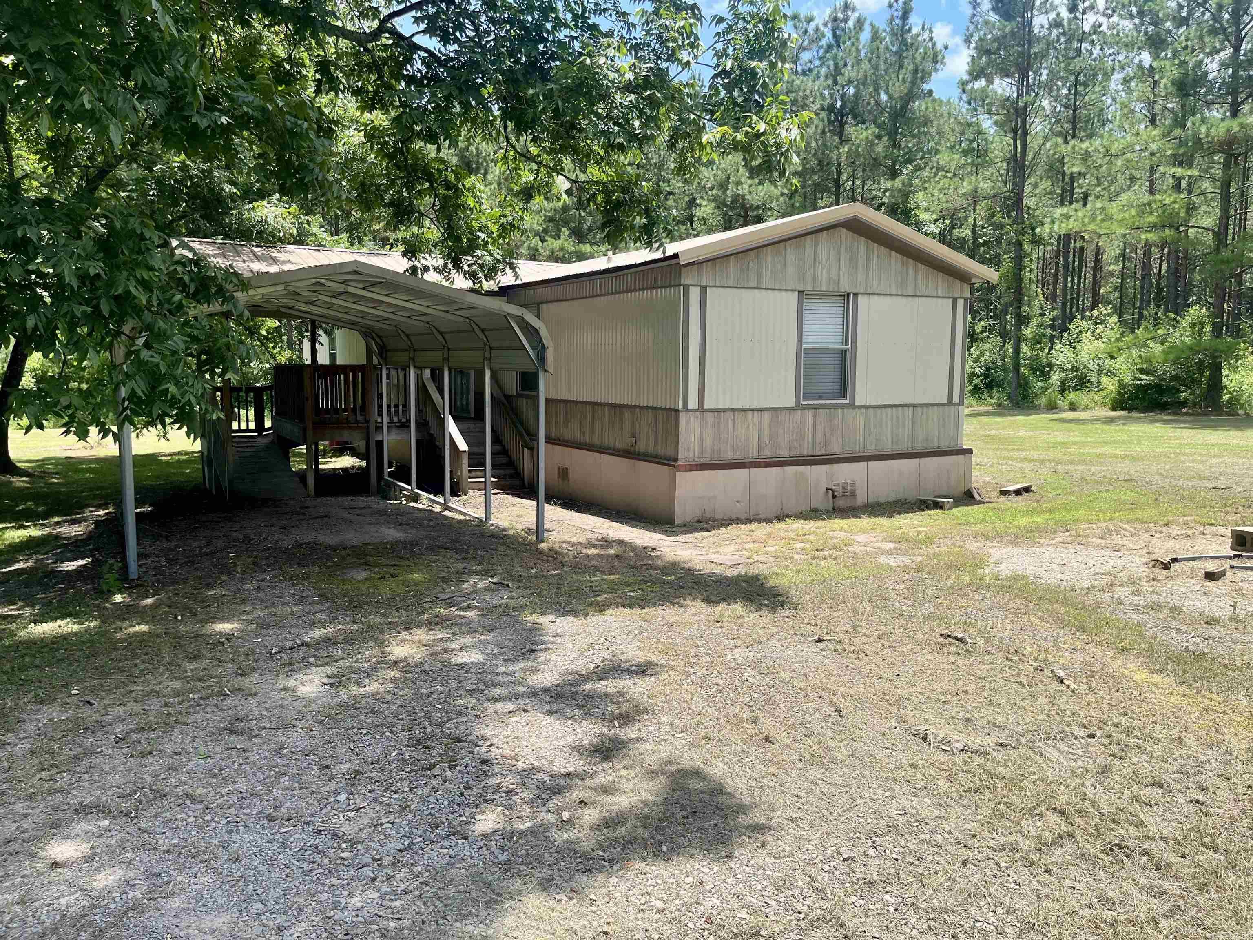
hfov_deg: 67.3
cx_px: 626
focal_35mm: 26
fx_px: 941
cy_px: 470
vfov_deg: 53.1
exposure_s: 1/1458
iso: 50
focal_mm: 5.1
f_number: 1.6
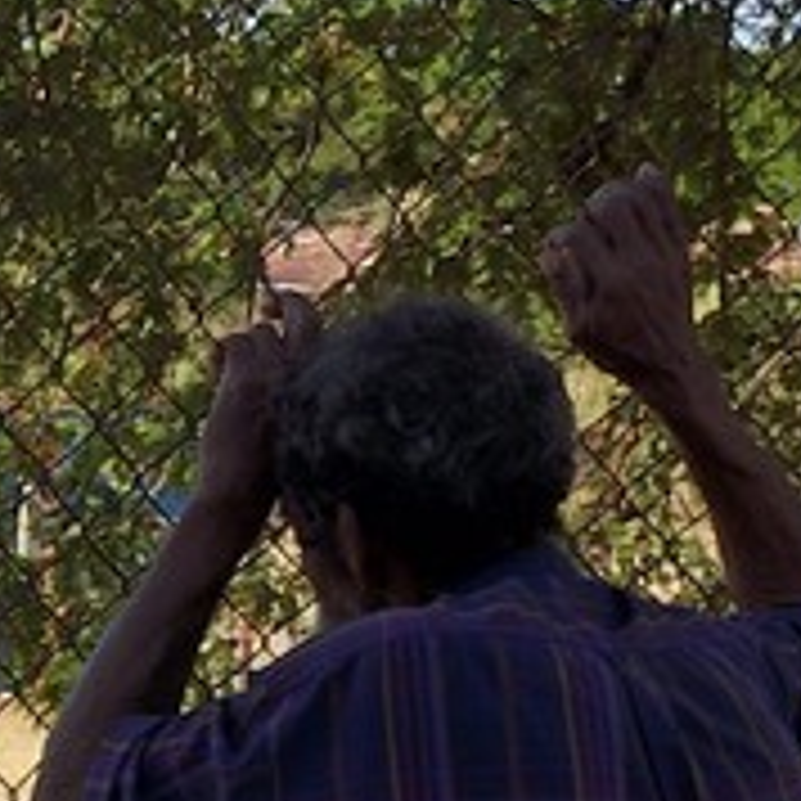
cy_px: 711
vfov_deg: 9.5
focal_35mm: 183
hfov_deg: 7.4
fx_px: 4791
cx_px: -2232
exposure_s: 1/200
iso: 200
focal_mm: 24
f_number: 14
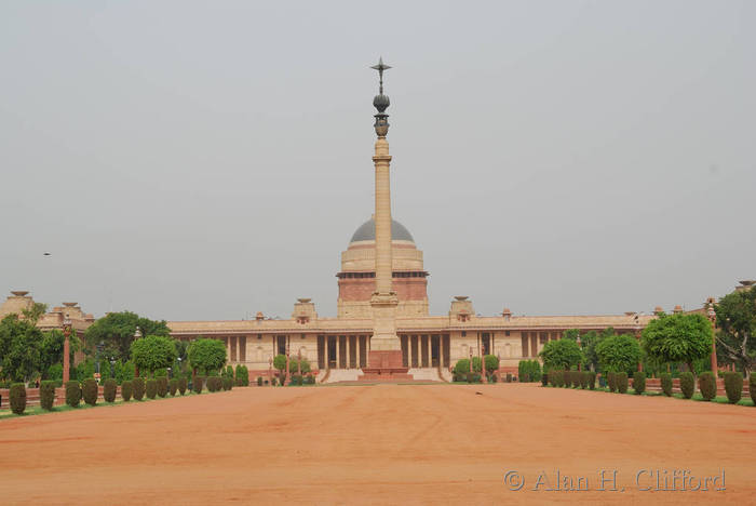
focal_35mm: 66
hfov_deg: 30.5
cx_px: 378
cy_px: 253
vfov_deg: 20.7
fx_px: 1387
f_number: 11
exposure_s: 1/125
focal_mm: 44
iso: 100
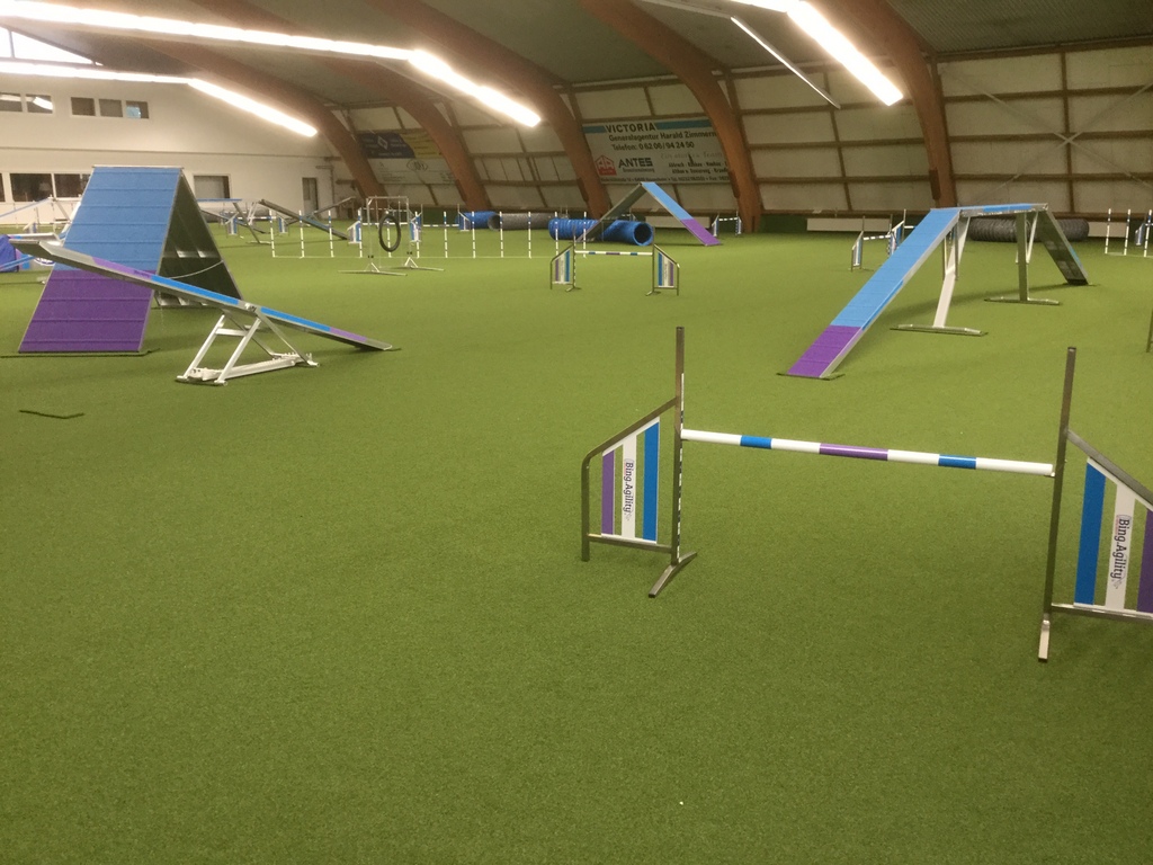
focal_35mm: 31
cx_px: 576
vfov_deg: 45.4
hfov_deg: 58.4
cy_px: 432
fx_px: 1033
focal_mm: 3.3
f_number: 2.4
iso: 125
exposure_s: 1/33
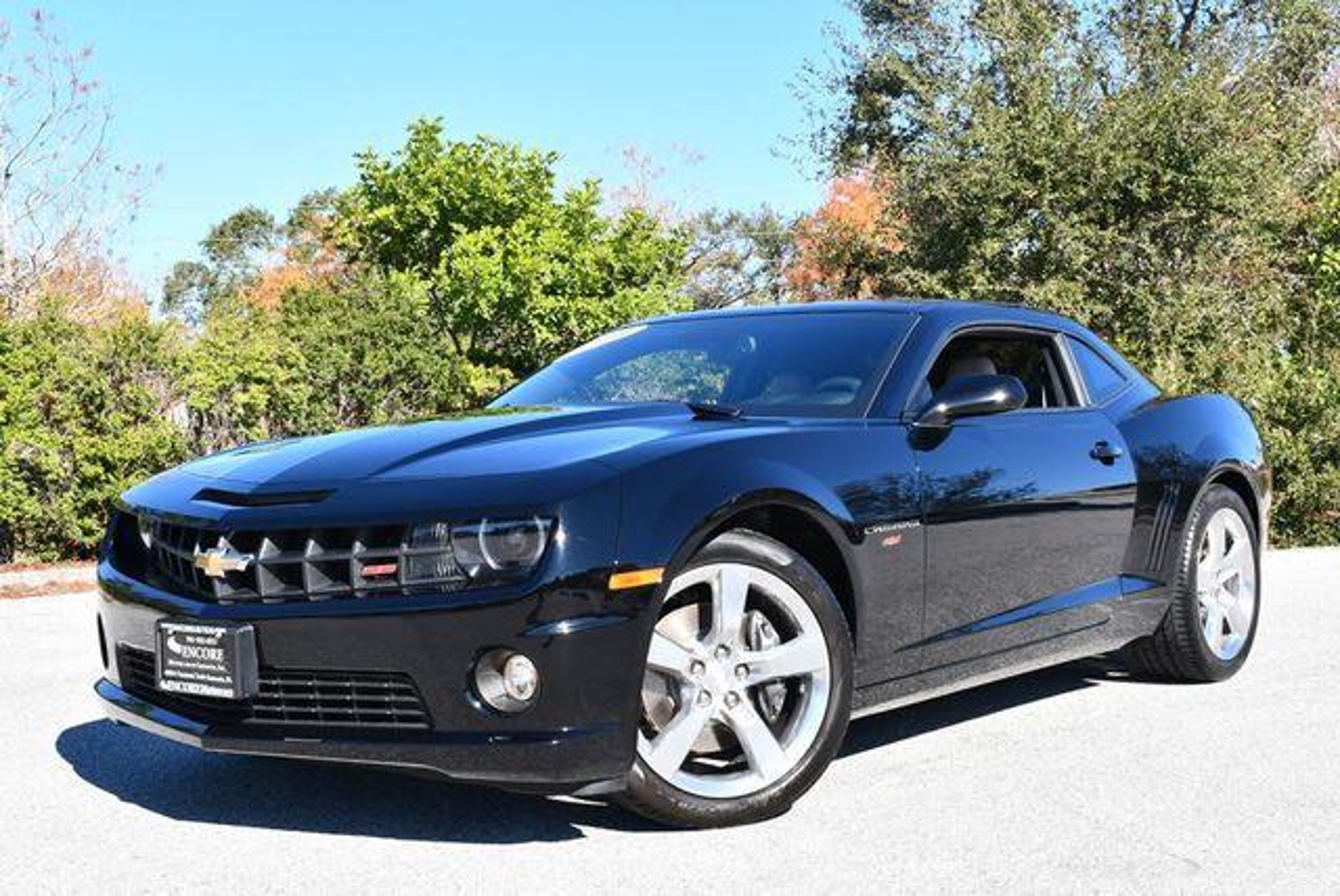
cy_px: 448
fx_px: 1863
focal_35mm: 50
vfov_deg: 27.0
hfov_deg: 39.6
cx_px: 670
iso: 200
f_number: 8
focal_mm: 25
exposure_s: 1/250
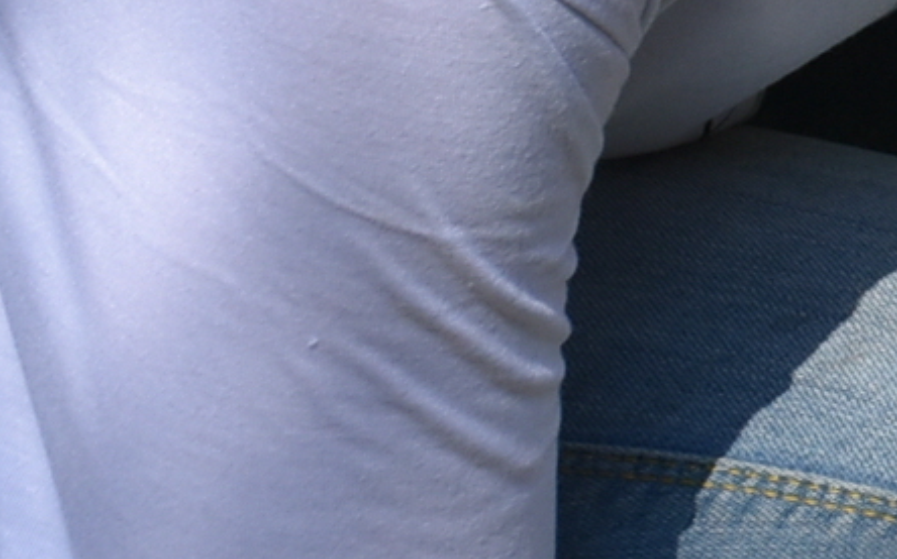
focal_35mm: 464
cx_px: 2903
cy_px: -4
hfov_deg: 4.3
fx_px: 11348
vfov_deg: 2.8
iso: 250
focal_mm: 45
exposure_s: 1/500
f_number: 8
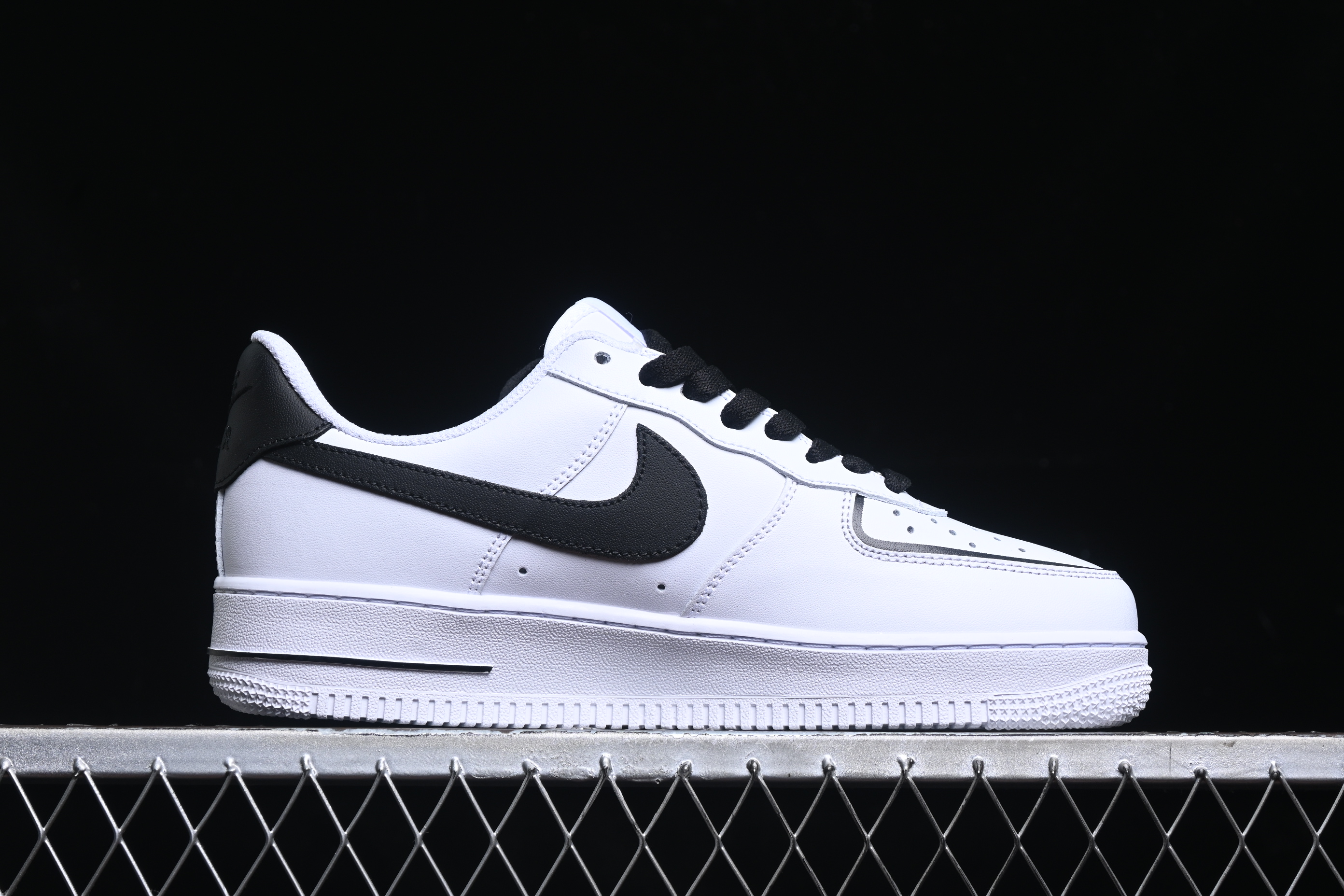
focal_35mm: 75
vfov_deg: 18.2
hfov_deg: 27.0
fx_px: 2800
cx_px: 672
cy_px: 448
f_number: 6.3
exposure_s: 1/60
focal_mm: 50
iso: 160
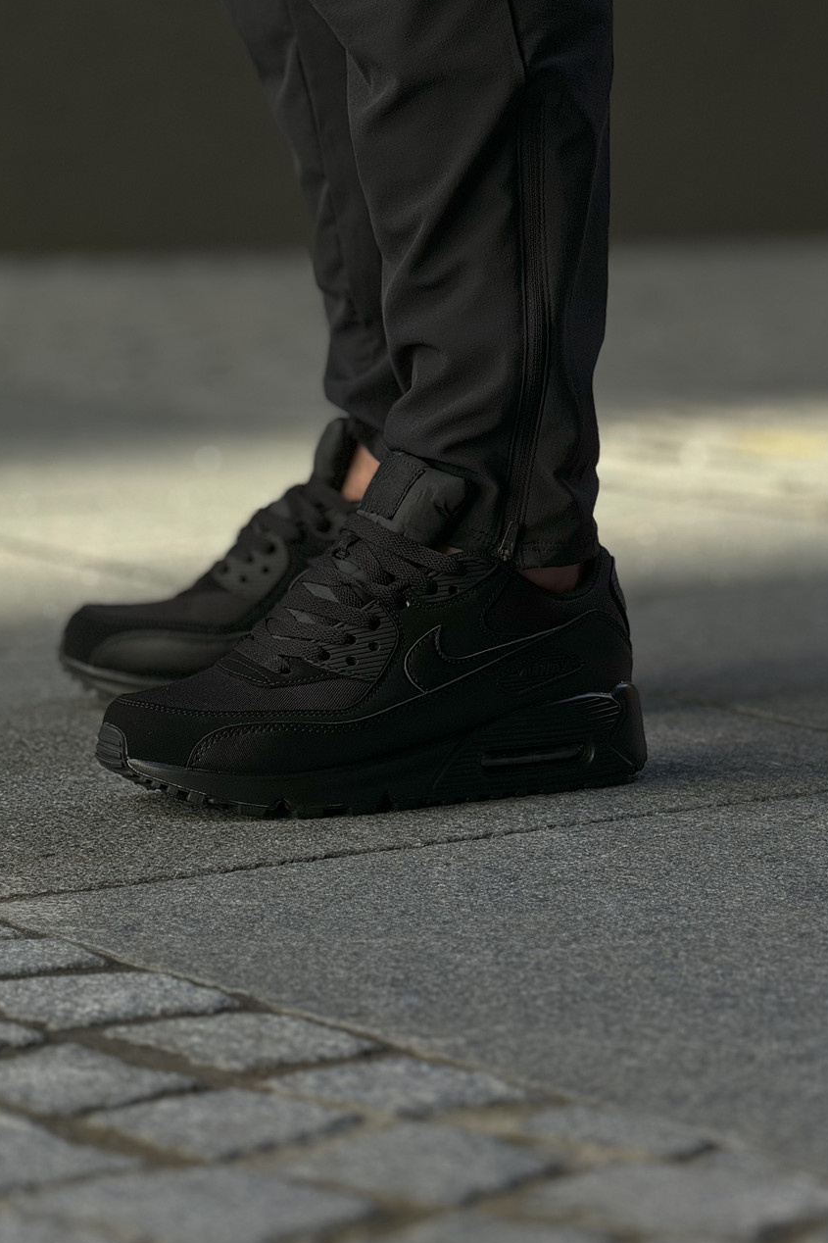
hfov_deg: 10.9
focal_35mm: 126
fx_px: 4348
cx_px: 418
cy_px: 621
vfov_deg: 16.3
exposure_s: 1/100
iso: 50
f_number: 2.8
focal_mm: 15.66
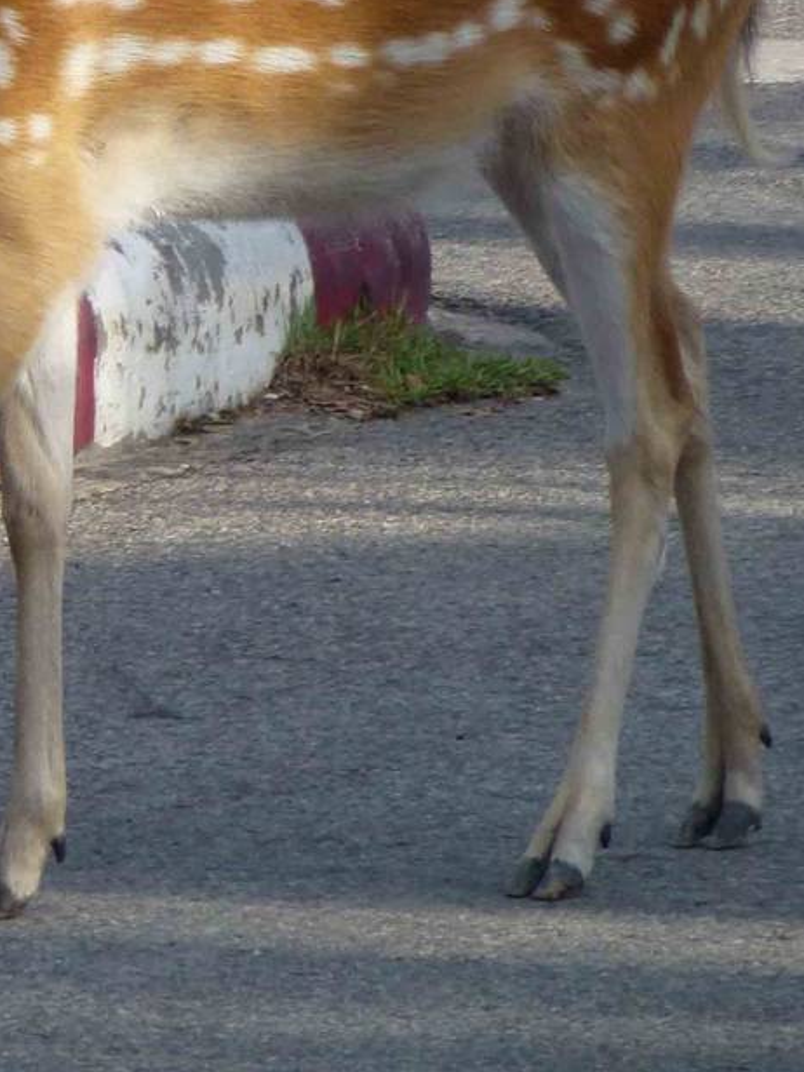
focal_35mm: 922
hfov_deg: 1.6
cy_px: 254
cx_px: -282
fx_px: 28553
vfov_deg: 2.2
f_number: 5.9
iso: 100
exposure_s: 1/160
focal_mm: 63.6
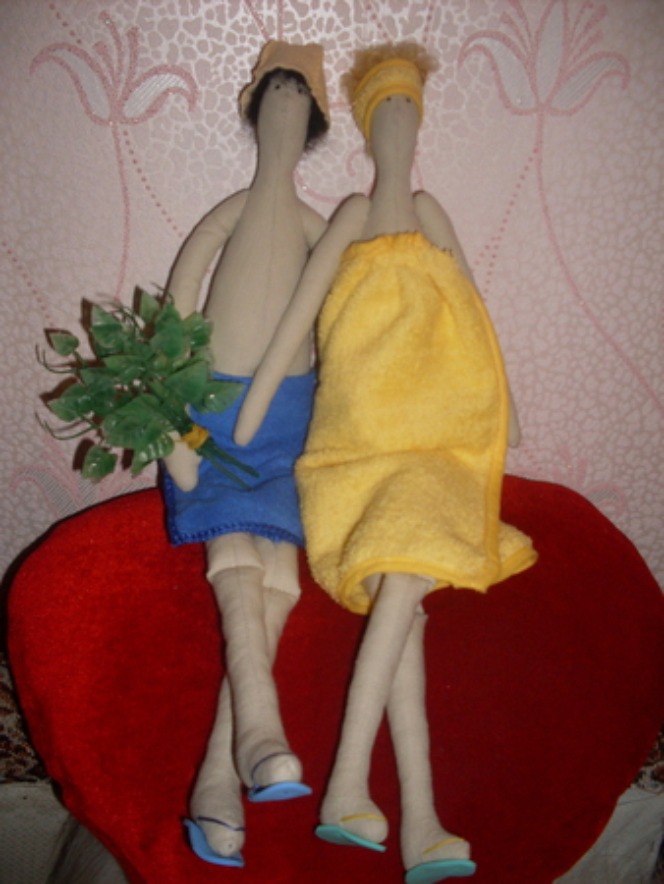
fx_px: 971
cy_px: 442
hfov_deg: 37.8
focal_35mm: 38
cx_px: 332
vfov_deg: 49.0
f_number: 2.8
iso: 100
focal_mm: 6.3
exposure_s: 1/45
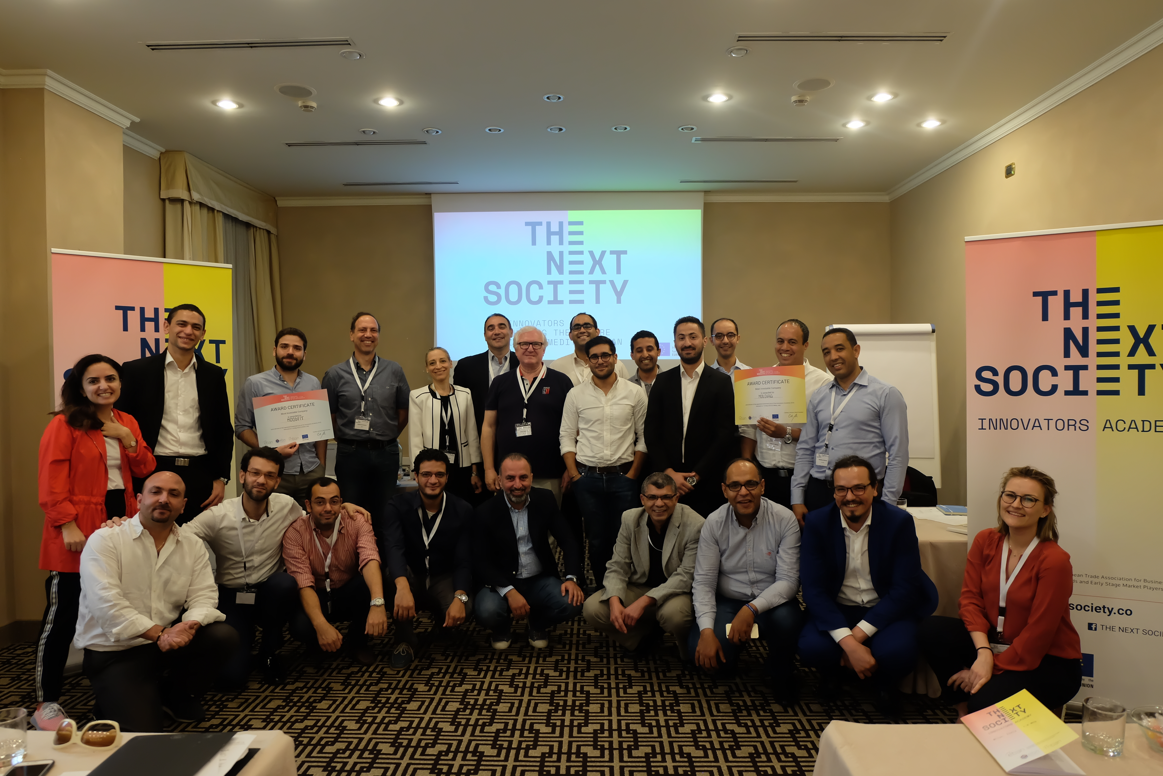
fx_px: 775
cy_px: 388
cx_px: 582
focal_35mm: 24
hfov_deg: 73.7
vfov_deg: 53.1
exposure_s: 1/52
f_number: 3.5
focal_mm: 16
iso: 800
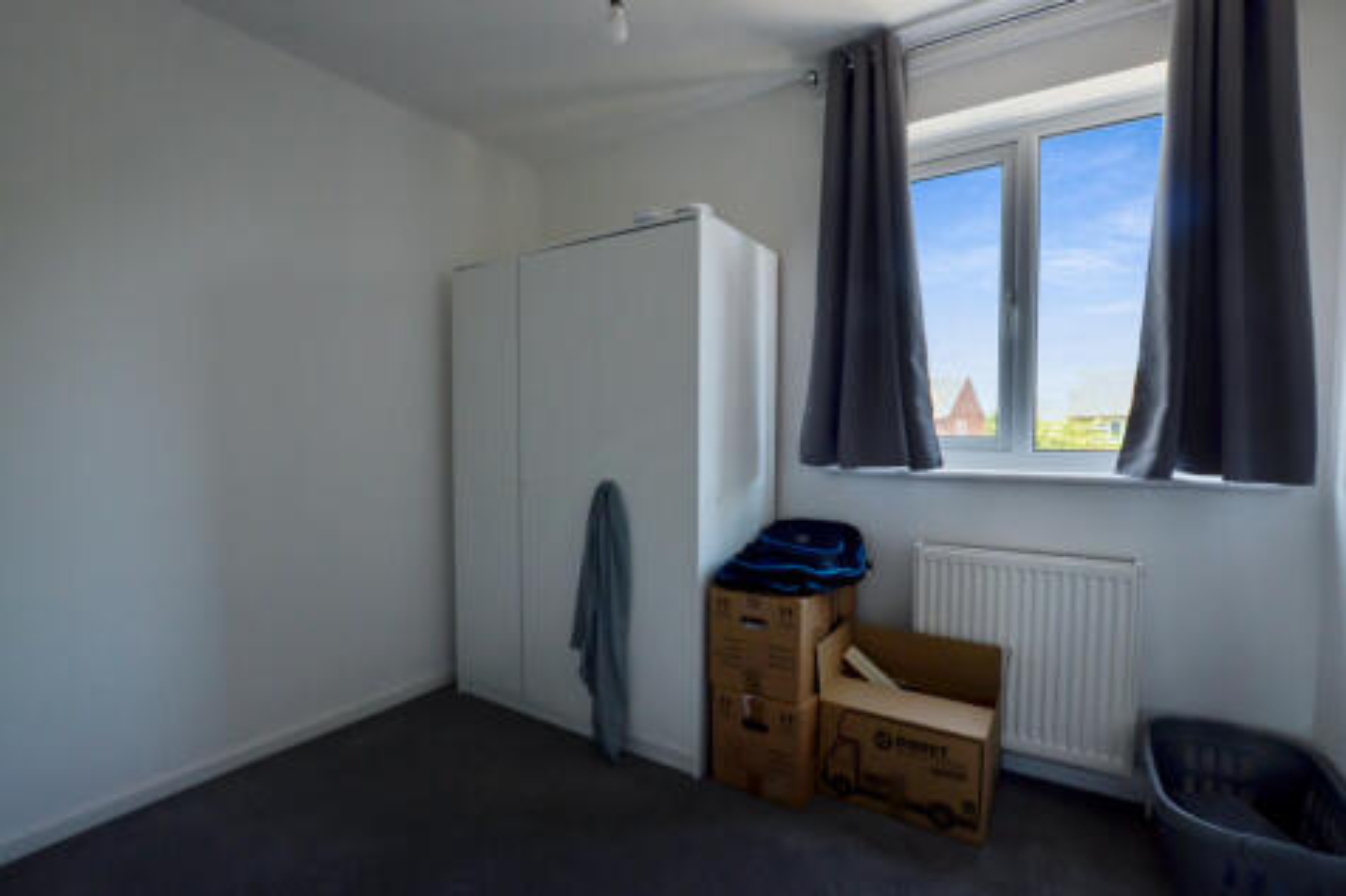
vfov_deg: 77.3
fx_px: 561
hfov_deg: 100.4
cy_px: 448
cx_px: 673
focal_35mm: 15
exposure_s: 1/80
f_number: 7.1
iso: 400
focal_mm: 10
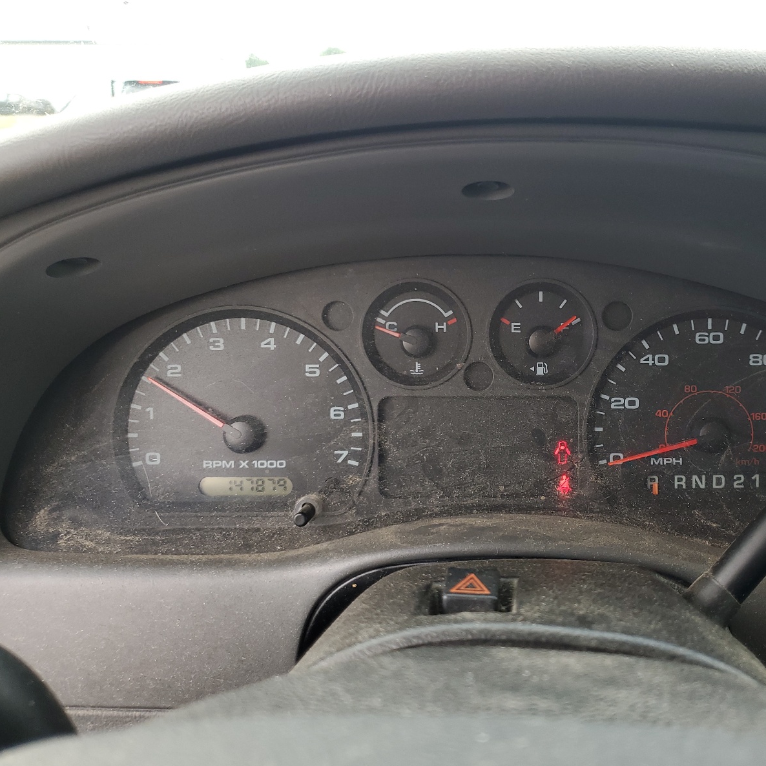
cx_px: 504
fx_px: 776
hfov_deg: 51.7
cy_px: 386
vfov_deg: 52.5
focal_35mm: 31
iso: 56
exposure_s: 1/120
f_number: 1.5
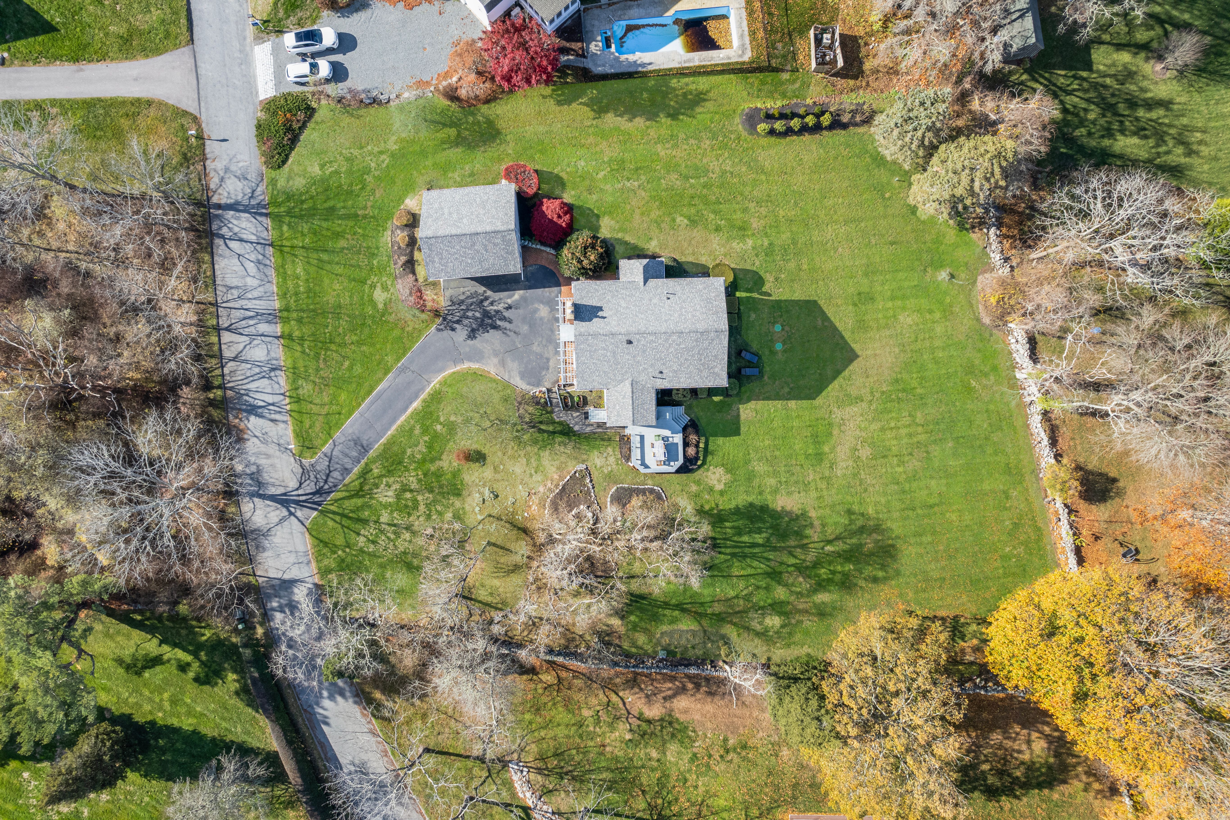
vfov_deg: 57.2
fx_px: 751
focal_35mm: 22
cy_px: 410
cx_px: 615
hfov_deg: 78.6
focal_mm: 8.38
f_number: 2.8
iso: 100
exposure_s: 1/640
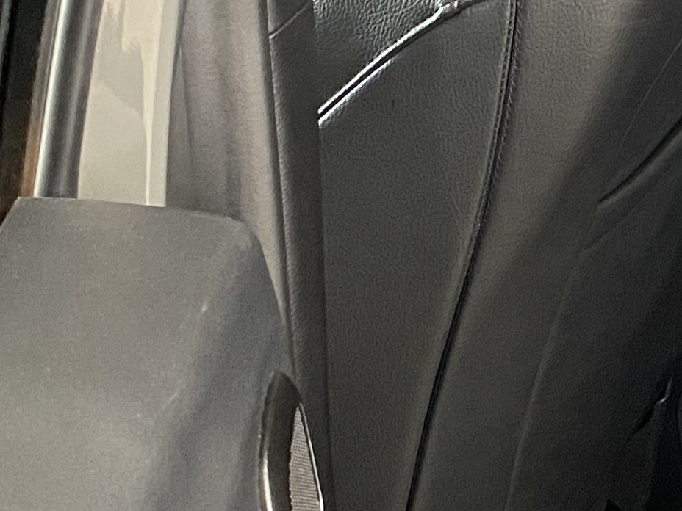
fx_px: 2226
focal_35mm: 113
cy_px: 136
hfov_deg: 14.9
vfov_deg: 13.1
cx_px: 1270
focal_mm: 4.25
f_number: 1.8
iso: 800
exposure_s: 1/30
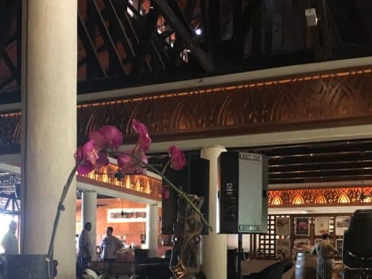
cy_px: 232
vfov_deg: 28.9
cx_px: 116
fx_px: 527
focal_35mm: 49
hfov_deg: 38.3
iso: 250
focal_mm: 4.15
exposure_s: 1/17
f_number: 2.2
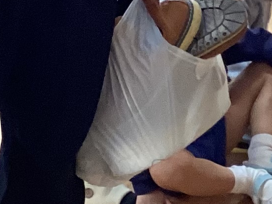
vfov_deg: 7.9
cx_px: 130
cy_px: -80
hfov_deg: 10.8
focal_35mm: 184
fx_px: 1445
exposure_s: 1/60
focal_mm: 3.3
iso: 200
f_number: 2.4
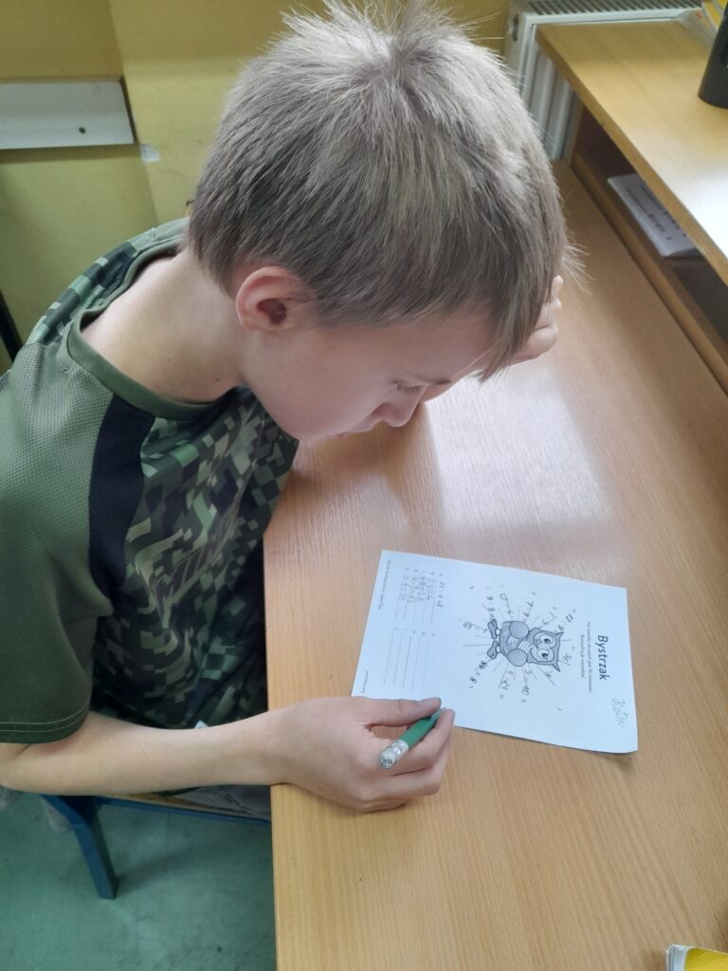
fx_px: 701
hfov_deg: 54.9
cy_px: 486
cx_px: 364
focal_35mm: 25
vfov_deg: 69.4
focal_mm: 4.6
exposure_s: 1/50
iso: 80
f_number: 2
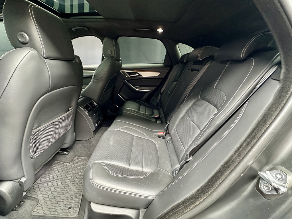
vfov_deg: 85.7
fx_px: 118
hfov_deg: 102.1
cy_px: 110
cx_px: 146
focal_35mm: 14
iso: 640
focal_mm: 2.22
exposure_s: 1/60
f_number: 2.2
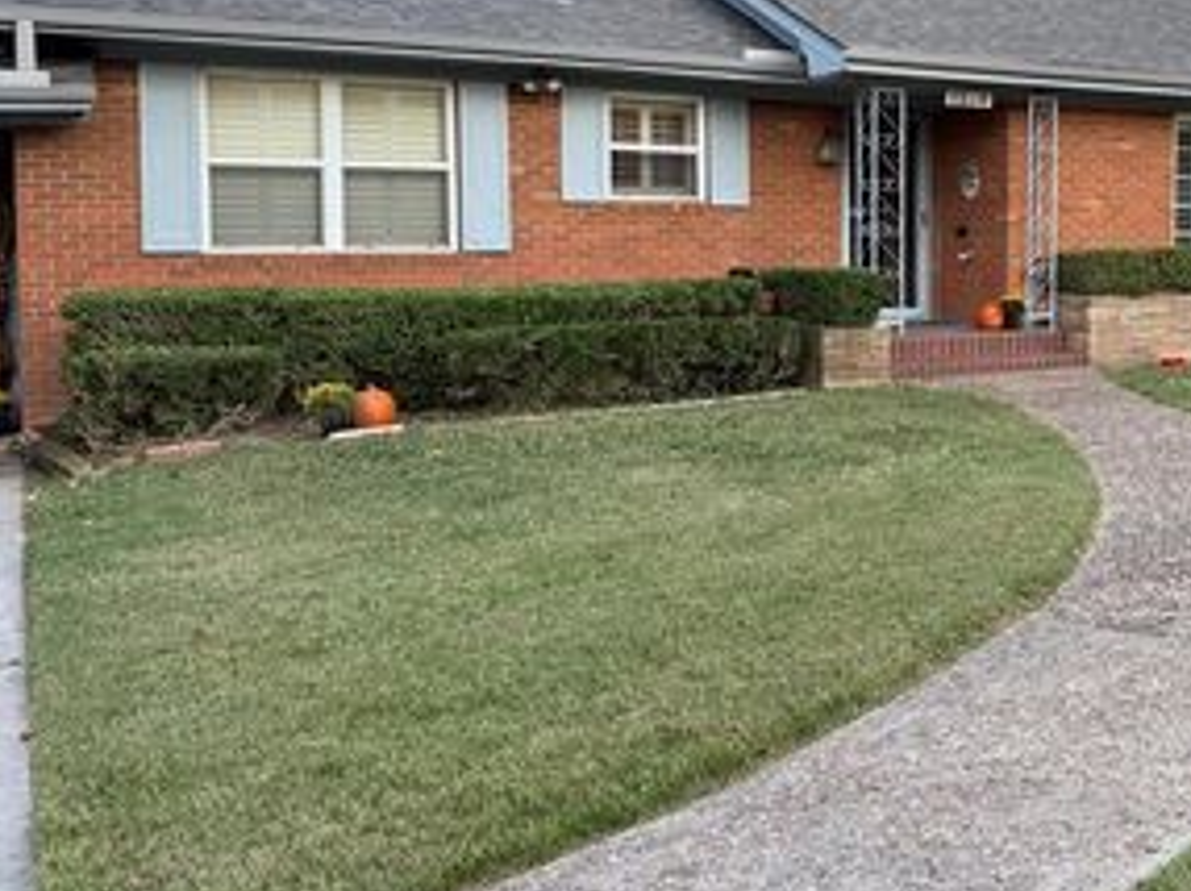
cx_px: 966
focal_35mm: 42
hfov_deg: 42.6
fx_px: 1444
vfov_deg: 34.0
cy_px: 302
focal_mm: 6.76
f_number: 1.78
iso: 100
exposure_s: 1/257
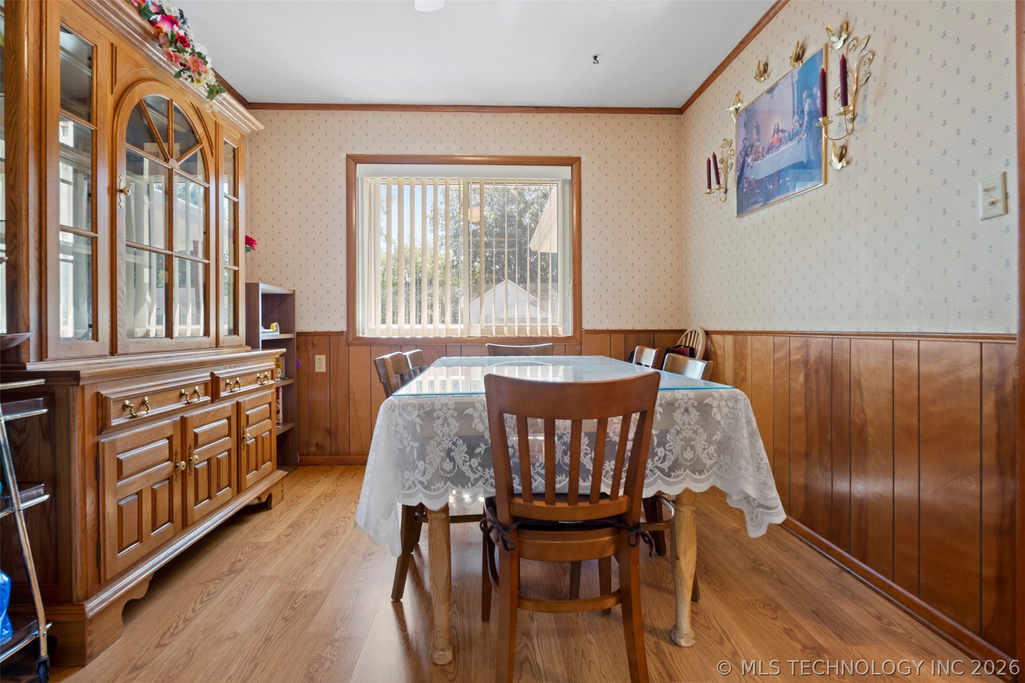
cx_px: 512
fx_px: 495
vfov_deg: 69.2
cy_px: 342
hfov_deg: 92.0
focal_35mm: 17
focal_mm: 17.4
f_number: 9
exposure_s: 1/1.67
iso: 250
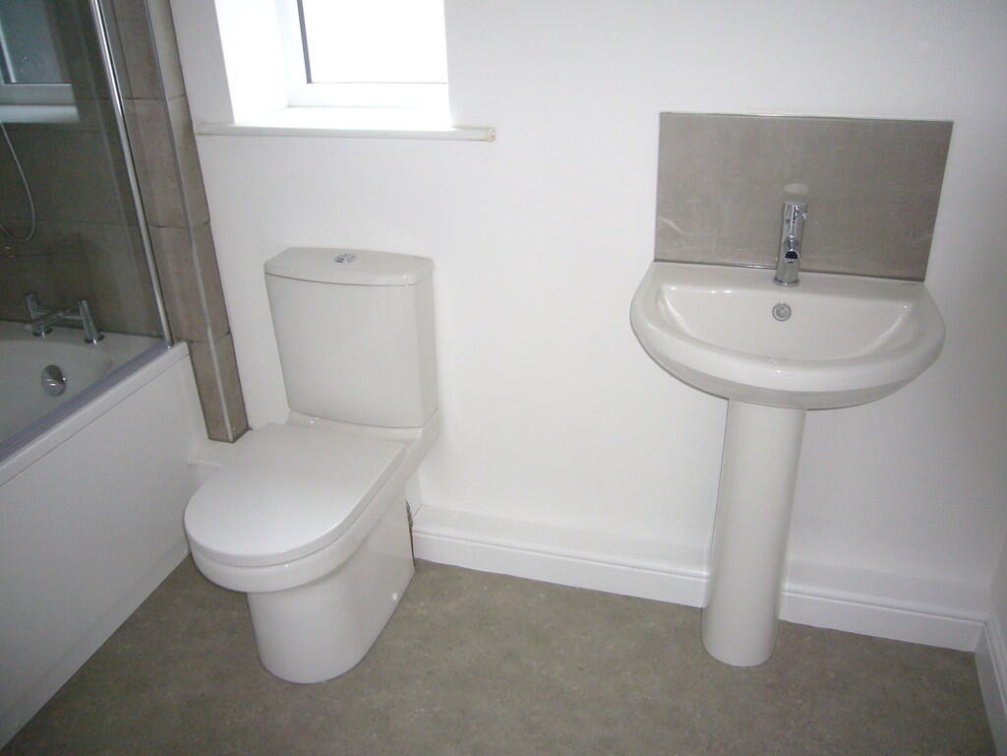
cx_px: 504
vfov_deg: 49.7
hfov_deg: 63.4
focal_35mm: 28
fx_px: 815
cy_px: 378
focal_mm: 4.6
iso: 200
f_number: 2.8
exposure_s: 1/30
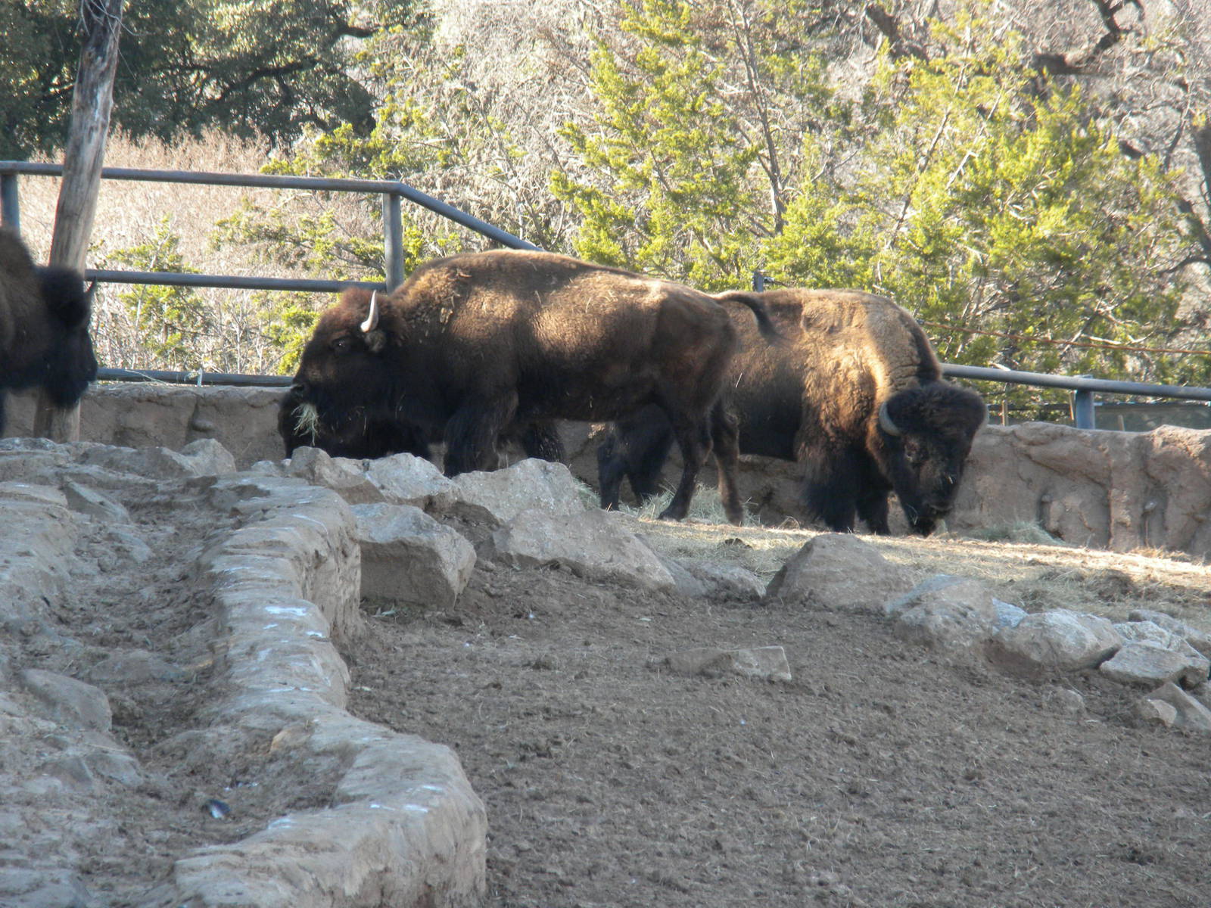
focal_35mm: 260
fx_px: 9096
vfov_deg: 5.7
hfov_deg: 7.6
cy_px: 454
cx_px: 606
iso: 138
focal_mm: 46.2
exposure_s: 1/90.3
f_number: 5.3
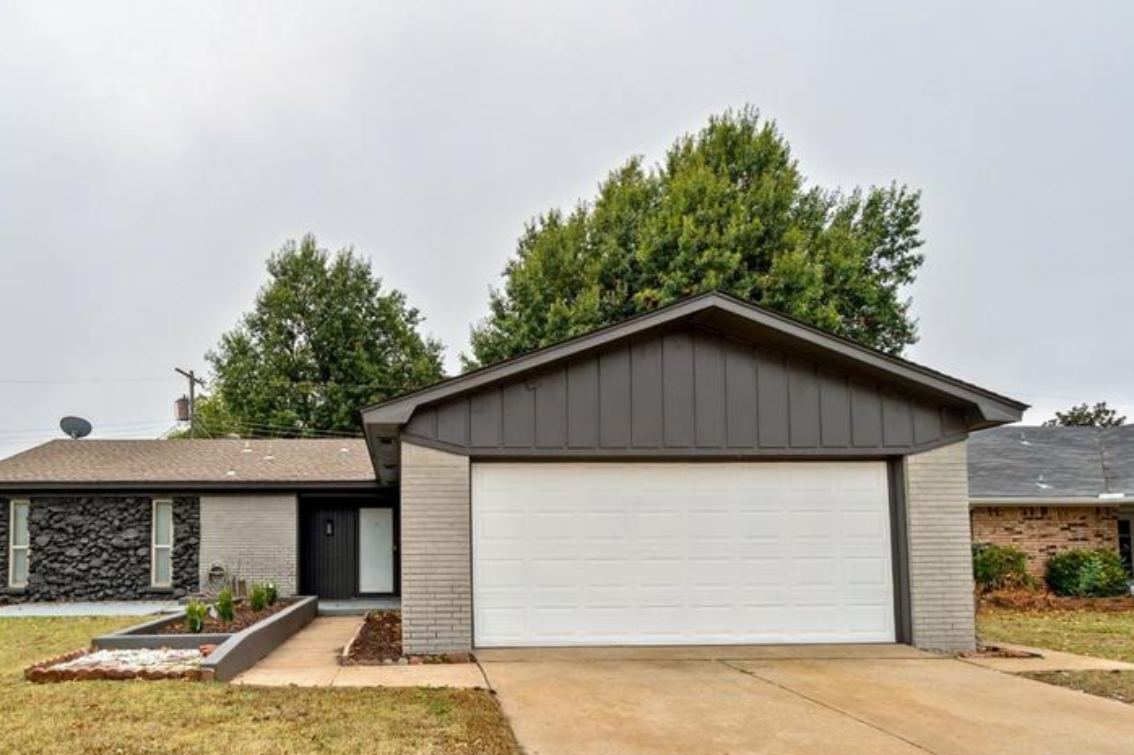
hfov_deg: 77.2
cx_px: 426
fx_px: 693
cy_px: 528
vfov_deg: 55.5
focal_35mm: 22
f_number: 8
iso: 100
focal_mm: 10
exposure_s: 1/160
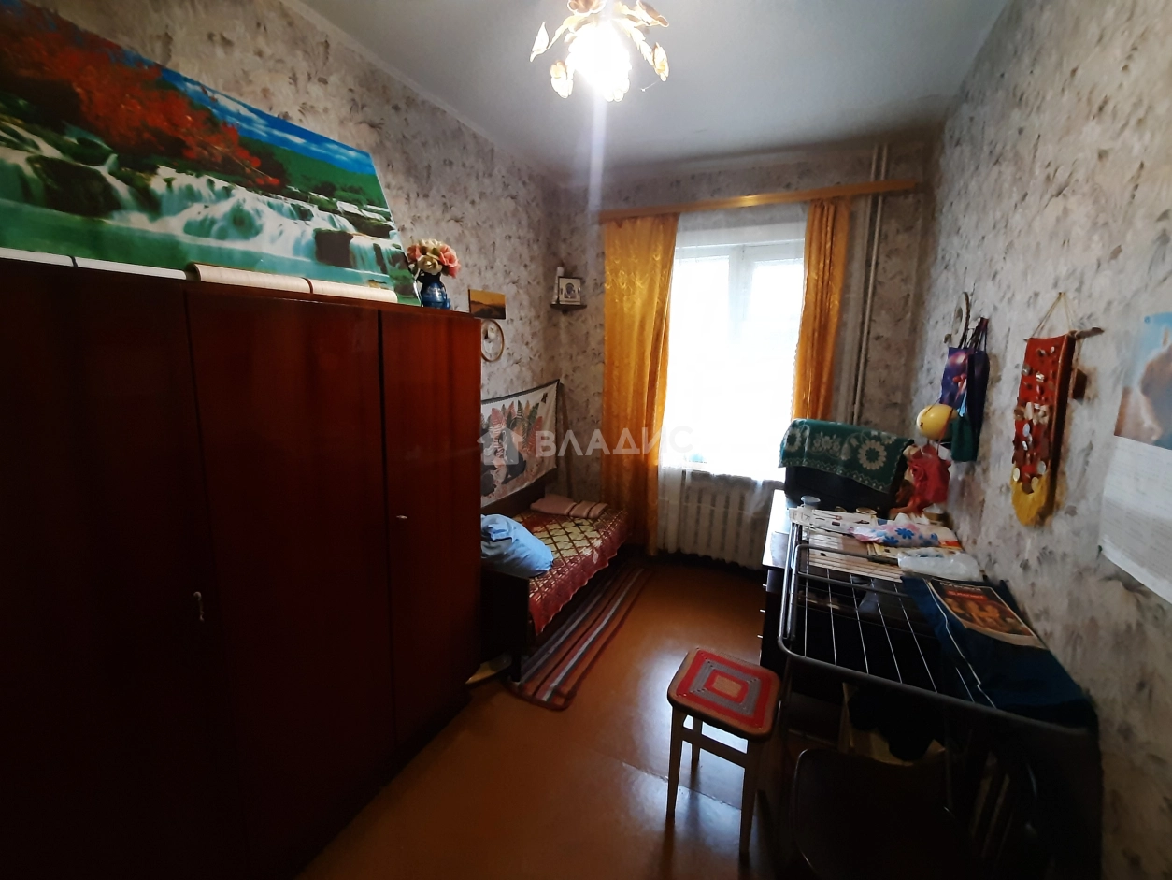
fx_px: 440
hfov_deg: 106.2
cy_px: 440
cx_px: 586
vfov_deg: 89.9
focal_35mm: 13
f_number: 2.2
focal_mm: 1.42
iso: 400
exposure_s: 1/25
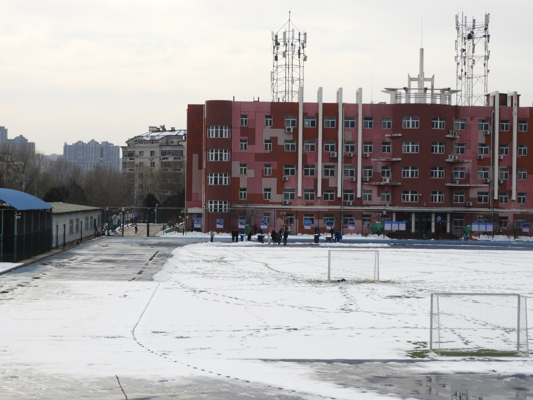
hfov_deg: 24.4
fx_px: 1232
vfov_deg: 18.4
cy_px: 200
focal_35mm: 80
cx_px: 266
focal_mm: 14.3
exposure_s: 1/800
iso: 100
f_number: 4.5
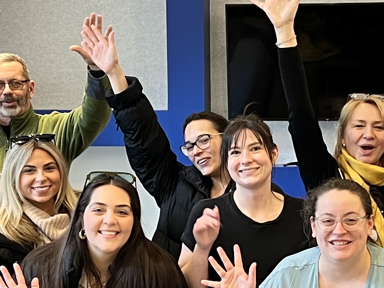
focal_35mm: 108
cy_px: 231
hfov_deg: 18.2
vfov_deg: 13.6
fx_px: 1198
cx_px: 230
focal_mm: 5.7
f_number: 1.5
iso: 250
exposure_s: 1/60
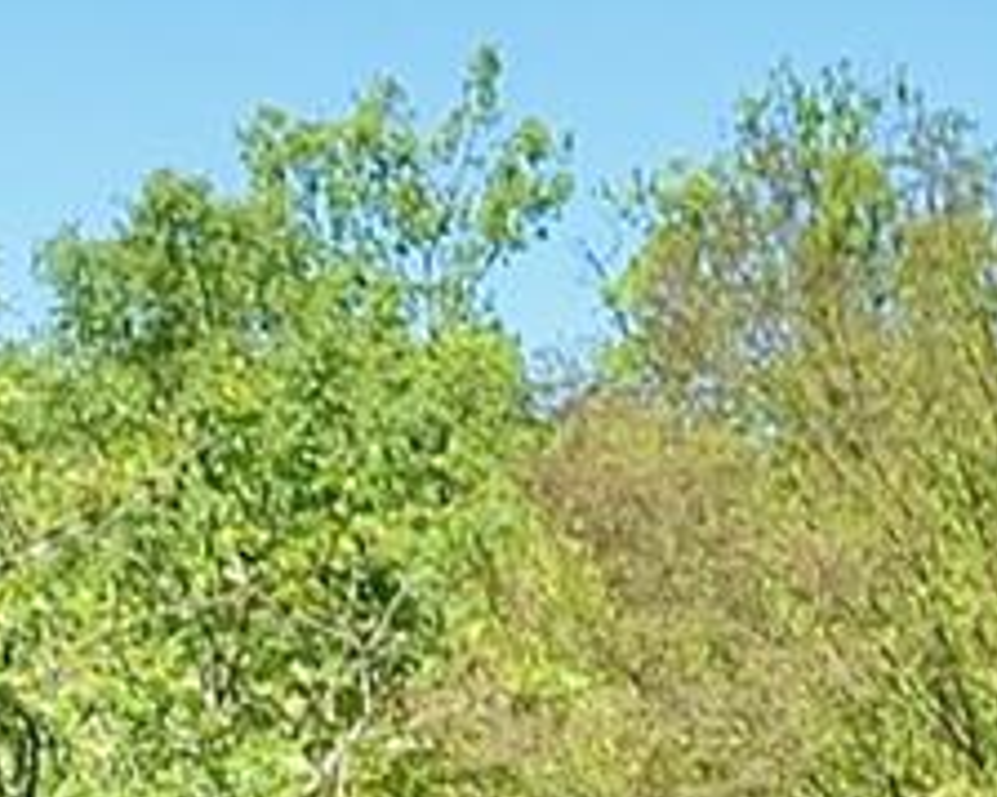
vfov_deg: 5.7
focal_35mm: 257
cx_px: -441
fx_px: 7580
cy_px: 2211
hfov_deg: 7.4
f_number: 22
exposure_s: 1/13
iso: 100
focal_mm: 20
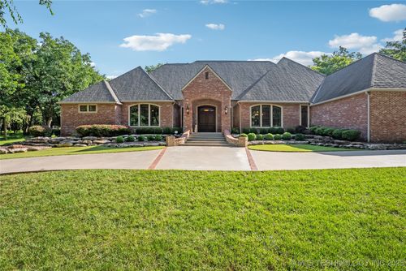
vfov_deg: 73.8
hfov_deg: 96.7
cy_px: 136
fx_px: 181
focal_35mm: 16
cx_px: 203
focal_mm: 16
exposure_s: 1/640
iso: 800
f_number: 9
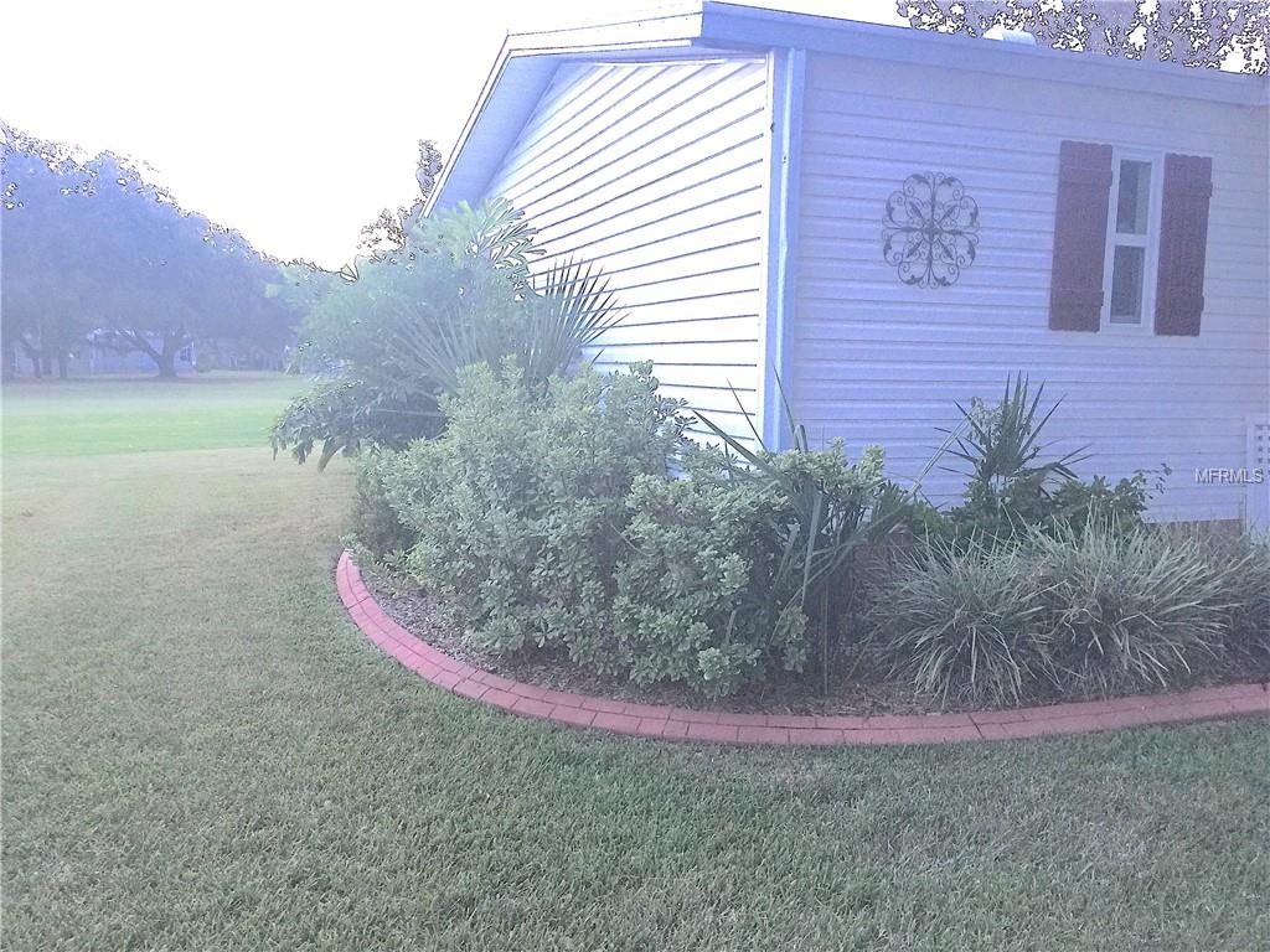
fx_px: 1064
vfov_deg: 48.2
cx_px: 635
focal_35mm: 29
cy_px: 476
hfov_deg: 61.7
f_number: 2.2
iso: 64
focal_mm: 4.15
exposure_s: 1/15
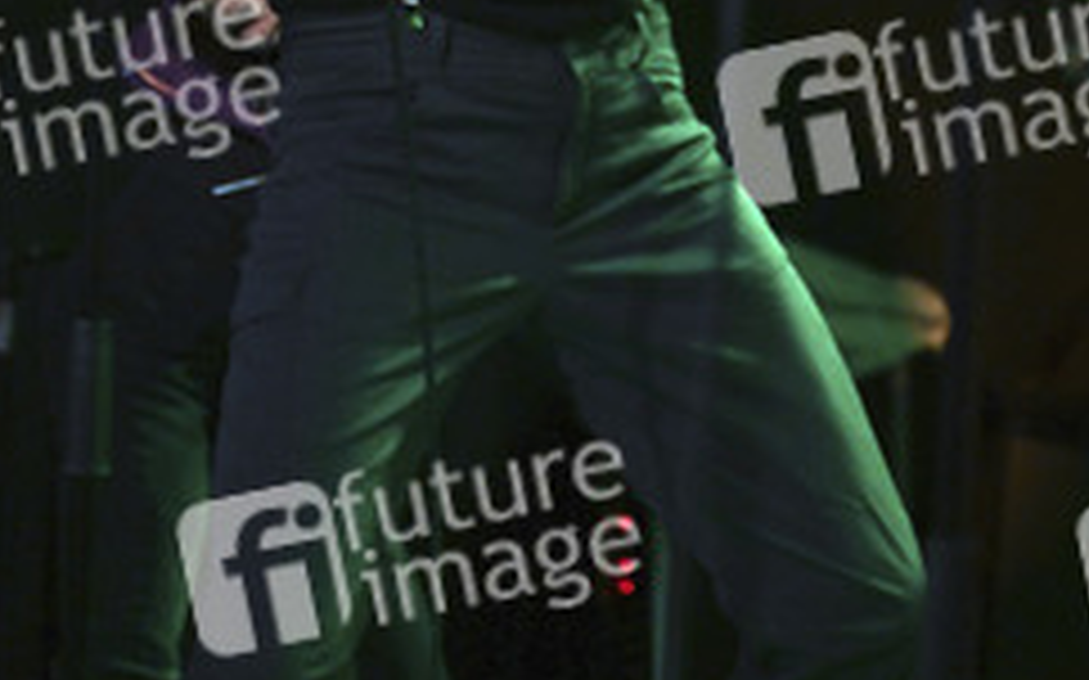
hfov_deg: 17.7
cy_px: -126
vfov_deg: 10.9
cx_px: 540
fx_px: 3500
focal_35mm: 118
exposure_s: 1/320
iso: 6400
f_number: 2.8
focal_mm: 70
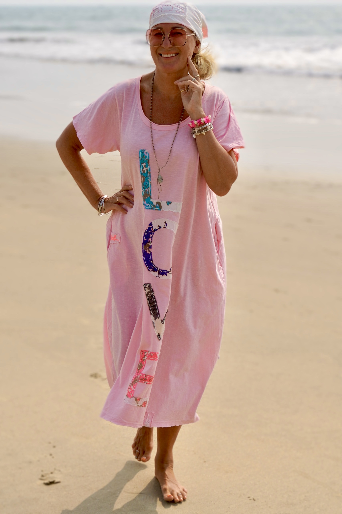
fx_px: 598
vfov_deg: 46.4
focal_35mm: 42
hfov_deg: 31.9
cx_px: 171
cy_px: 257
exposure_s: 1/1600
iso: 100
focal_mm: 28
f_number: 4.5
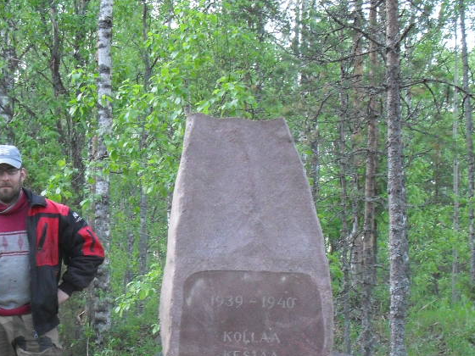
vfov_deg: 22.5
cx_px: 181
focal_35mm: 64
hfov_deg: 30.2
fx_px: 878
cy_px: 304
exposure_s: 1/20
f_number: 3.2
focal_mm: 6.3
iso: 200
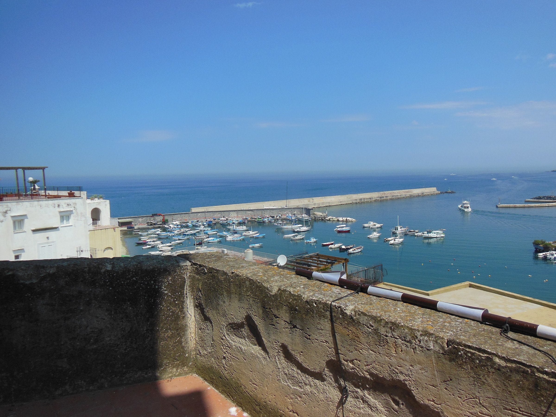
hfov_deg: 69.4
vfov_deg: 54.9
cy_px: 208
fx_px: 402
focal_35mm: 25
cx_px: 278
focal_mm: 4.5
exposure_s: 1/2000
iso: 125
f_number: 3.5
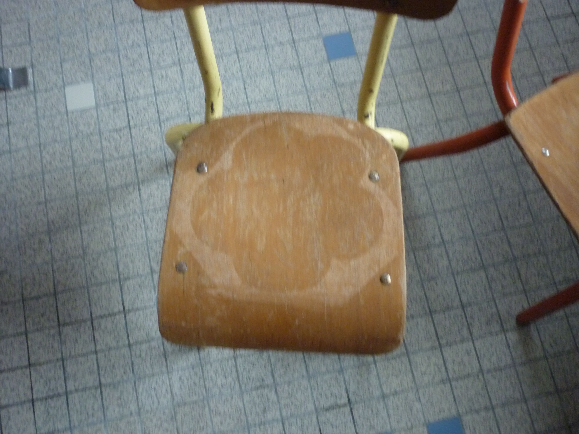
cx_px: 290
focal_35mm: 33
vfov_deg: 42.9
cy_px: 217
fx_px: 552
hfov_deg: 55.4
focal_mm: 5.5
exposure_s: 1/10
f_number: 2.8
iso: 400
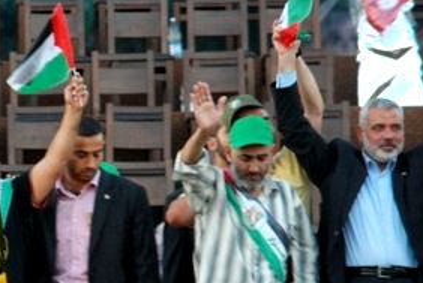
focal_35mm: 503
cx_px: -54
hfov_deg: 4.1
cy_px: 231
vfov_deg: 2.7
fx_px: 5922
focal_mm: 135
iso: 640
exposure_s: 1/80
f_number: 5.6
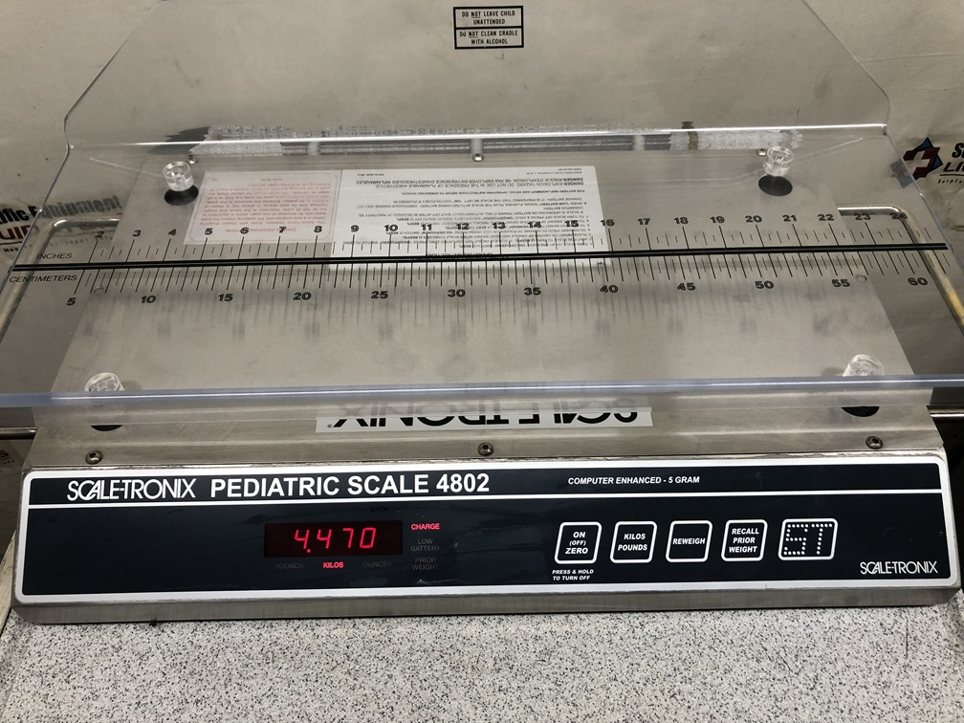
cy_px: 362
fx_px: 780
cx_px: 482
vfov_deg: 49.7
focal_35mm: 28
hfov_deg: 63.4
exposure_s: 1/40
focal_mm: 3.99
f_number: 1.8
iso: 20
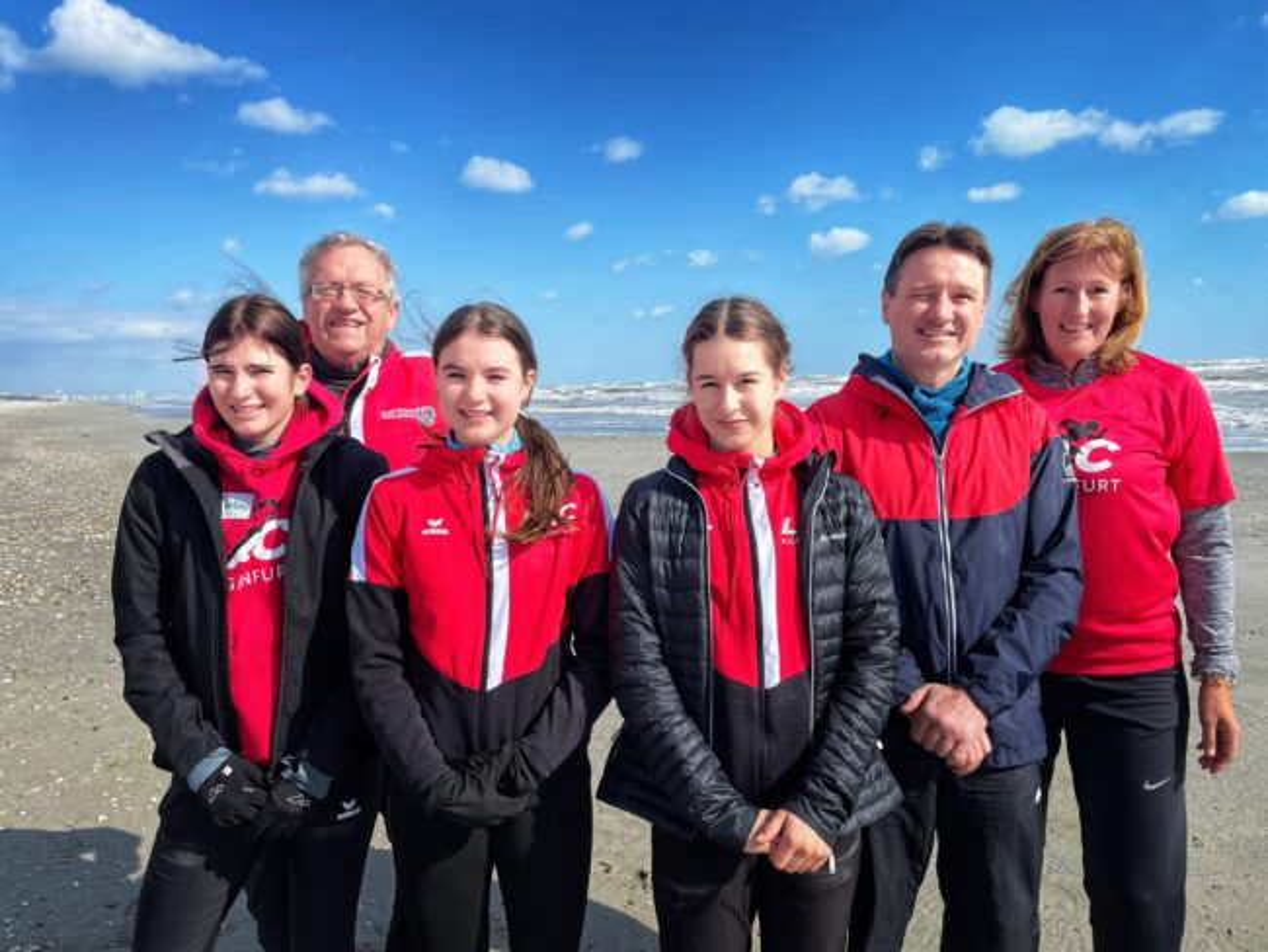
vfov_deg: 53.1
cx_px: 634
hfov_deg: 67.3
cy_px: 476
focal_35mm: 26
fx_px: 953
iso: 32
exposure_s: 1/3509
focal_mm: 4.2
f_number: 1.6
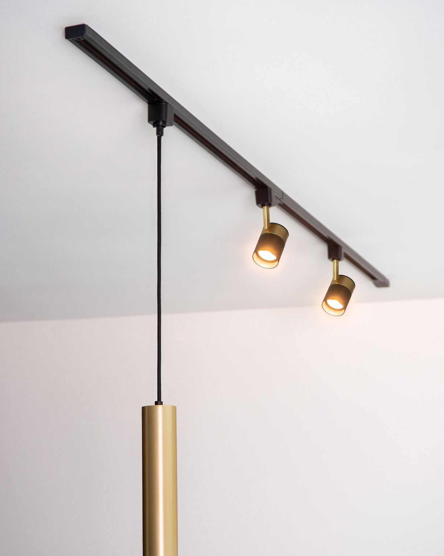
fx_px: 1396
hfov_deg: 18.1
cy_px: 301
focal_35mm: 85
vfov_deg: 22.5
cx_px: 222
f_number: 7.1
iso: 200
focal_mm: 75
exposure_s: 1/15
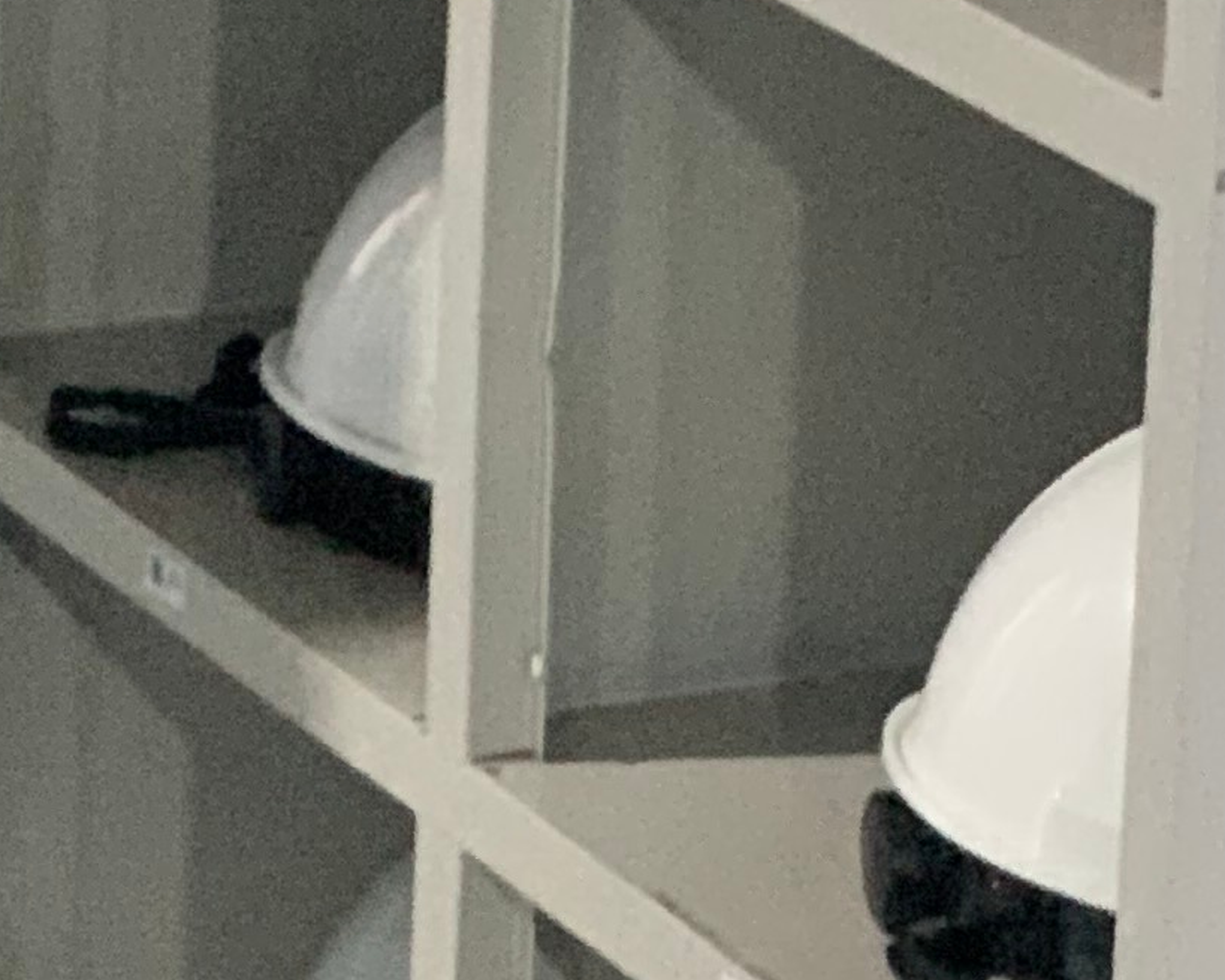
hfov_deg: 7.5
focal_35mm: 250
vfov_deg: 6.1
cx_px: -847
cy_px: -812
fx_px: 9063
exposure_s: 1/30
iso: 800
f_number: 2.4
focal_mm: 6
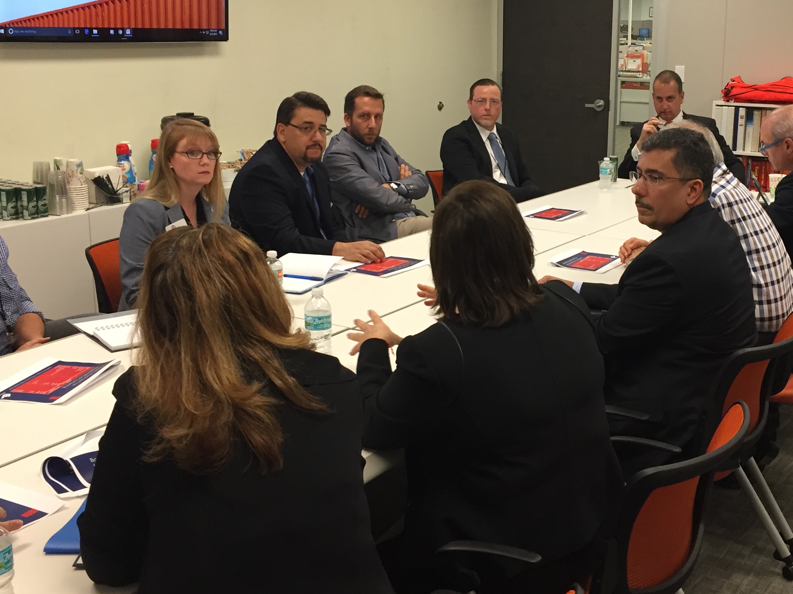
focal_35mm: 46
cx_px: 514
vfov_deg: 31.5
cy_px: 272
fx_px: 1054
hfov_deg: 40.8
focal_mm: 4.15
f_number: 2.2
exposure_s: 1/30
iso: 50
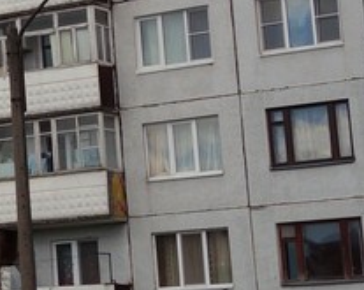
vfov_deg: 8.6
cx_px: -422
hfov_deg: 9.9
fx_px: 1915
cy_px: -25
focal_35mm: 178
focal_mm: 10.4
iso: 125
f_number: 5.6
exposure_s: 1/400
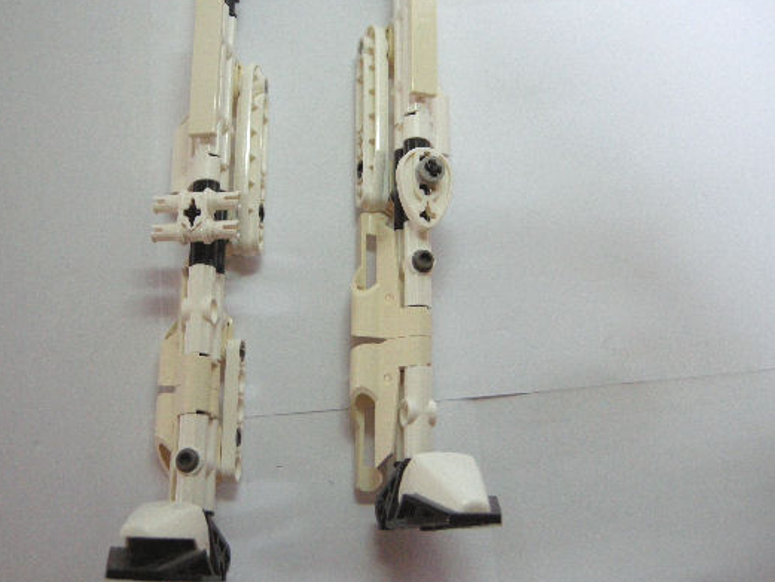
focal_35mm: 43
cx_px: 324
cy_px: 244
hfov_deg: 43.7
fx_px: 963
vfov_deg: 33.5
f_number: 2.7
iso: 400
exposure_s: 1/50
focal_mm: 7.5
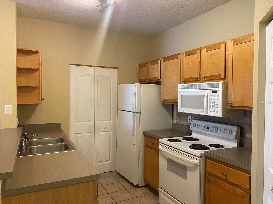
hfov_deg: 67.3
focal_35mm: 26
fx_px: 205
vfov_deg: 53.1
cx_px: 136
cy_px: 102
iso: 400
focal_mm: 4.25
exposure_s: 1/60
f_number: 1.8
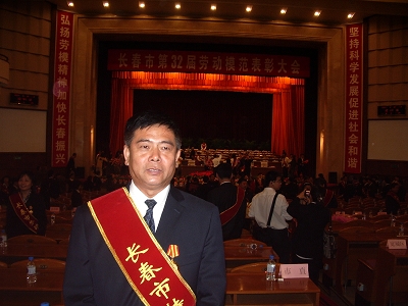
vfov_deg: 40.7
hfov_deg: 52.6
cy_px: 153
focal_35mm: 35
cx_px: 204
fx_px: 413
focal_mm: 5.8
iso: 100
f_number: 2.6
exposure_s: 1/40
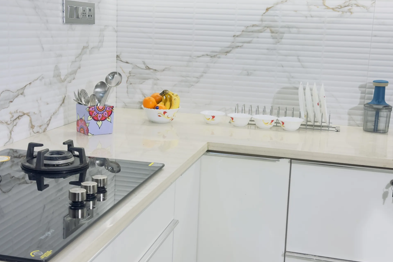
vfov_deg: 28.1
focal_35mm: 48
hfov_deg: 41.1
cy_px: 119
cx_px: 196
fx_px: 524
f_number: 1.78
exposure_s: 1/106
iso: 64
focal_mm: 6.86
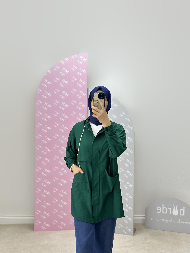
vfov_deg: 39.7
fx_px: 351
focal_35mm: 48
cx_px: 95
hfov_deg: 30.3
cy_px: 126
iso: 80
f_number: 1.78
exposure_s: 1/185
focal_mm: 6.86
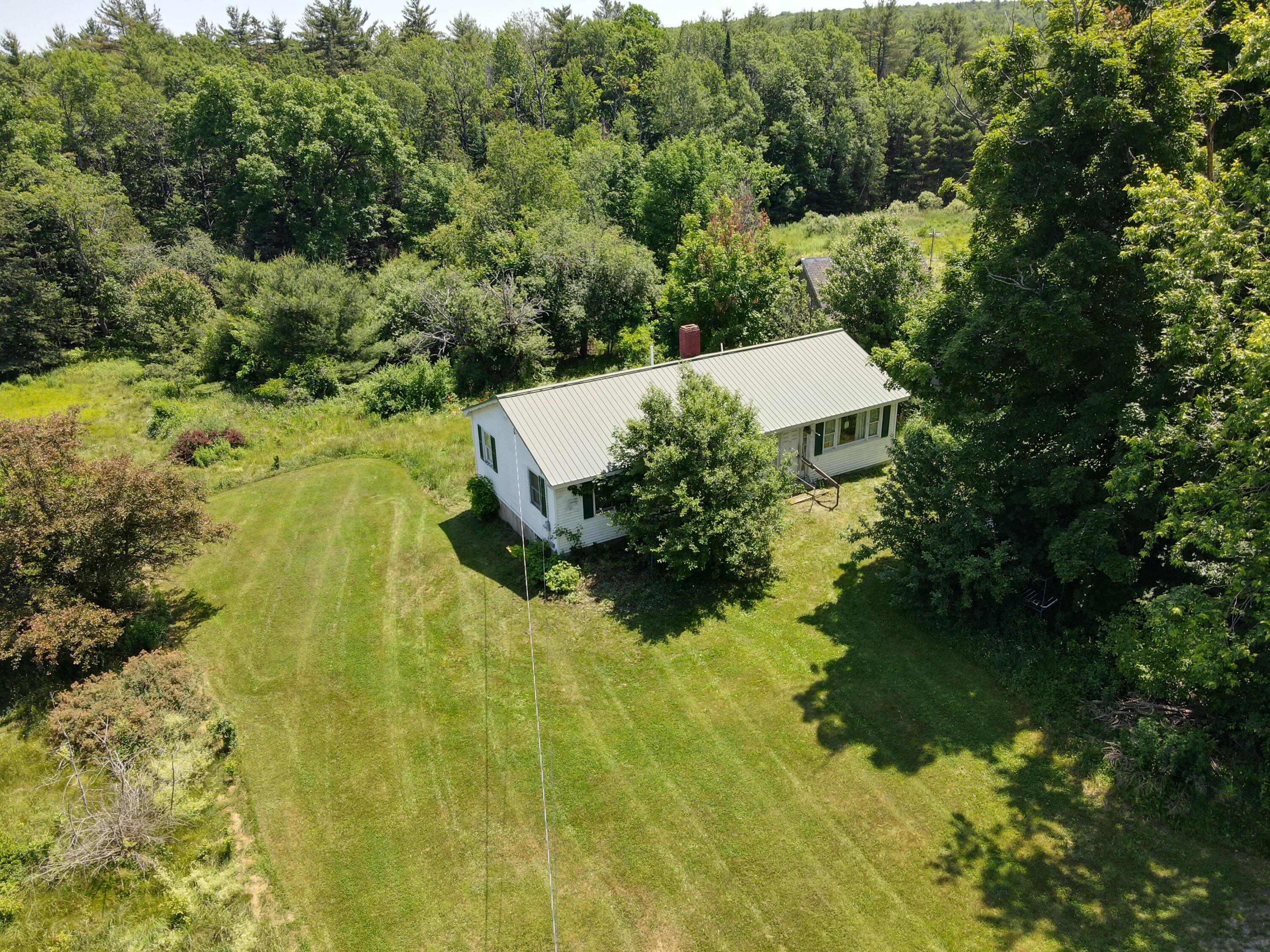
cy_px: 476
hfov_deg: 71.6
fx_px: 881
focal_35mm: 24
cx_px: 635
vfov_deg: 56.8
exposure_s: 1/240
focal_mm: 4.5
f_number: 2.8
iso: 100
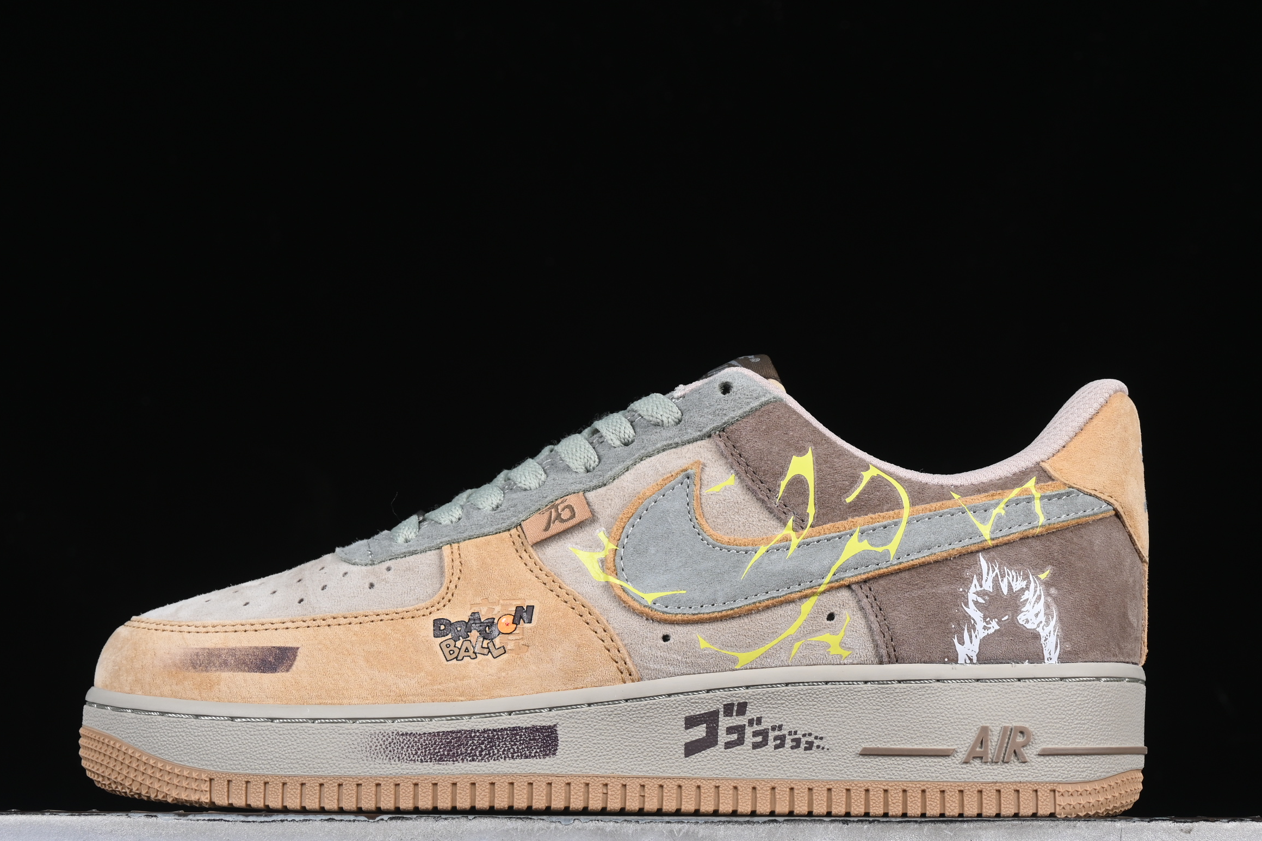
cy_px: 502
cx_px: 628
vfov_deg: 15.2
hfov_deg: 22.6
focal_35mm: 90
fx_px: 3155
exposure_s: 1/80
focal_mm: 50
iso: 160
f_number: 8
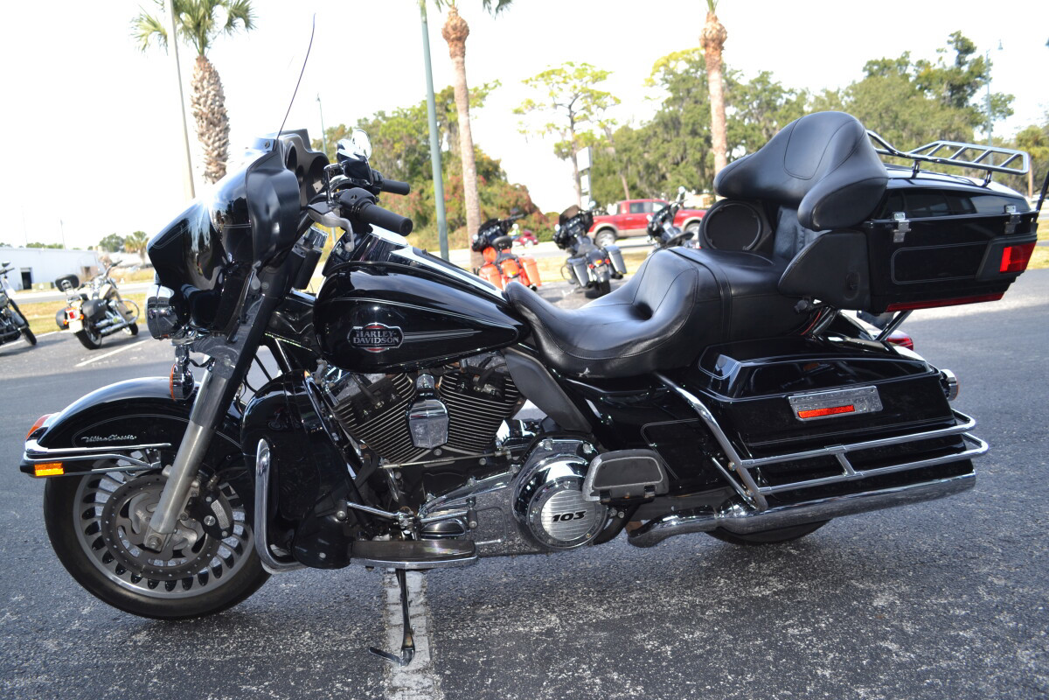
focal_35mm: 27
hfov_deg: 67.4
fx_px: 787
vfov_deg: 47.9
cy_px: 350
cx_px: 524
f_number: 4
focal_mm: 18
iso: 100
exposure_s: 1/160
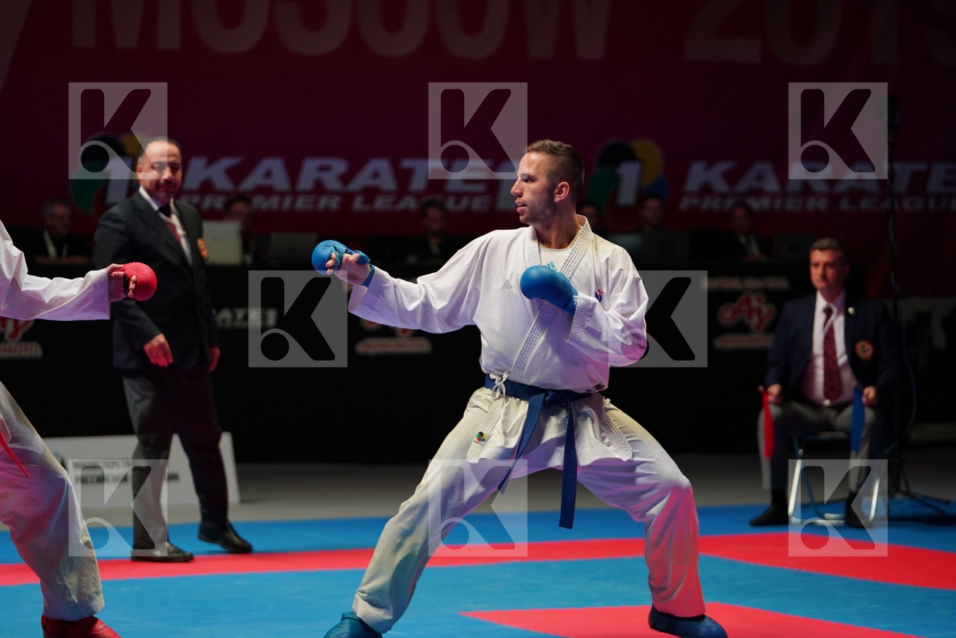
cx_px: 478
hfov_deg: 16.5
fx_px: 3293
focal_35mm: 124
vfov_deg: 11.1
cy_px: 319
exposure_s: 1/1000
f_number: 2.8
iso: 1250
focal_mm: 124
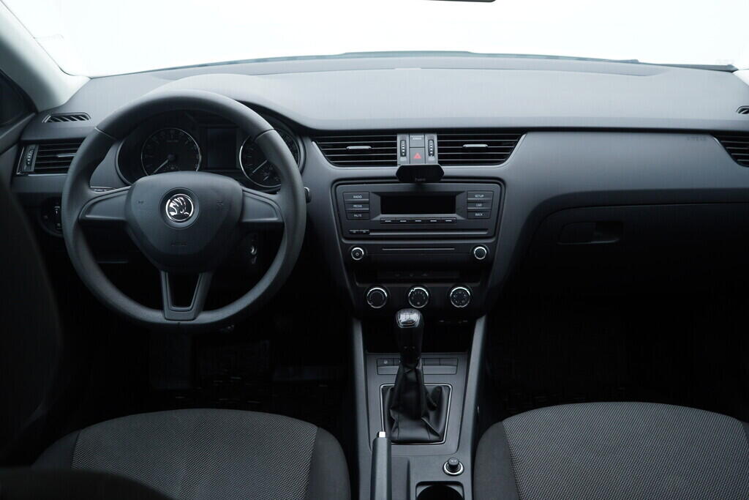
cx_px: 374
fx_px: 749
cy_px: 250
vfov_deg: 36.9
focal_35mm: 36
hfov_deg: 53.1
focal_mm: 24
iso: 160
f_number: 2.8
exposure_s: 1/40
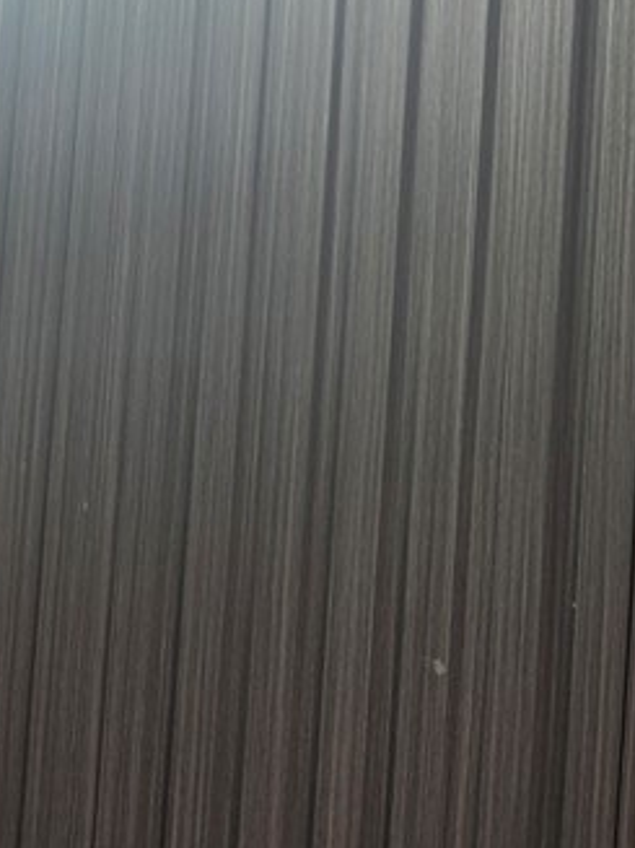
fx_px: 1762
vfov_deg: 22.6
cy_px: -389
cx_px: 3
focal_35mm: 72
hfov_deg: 19.8
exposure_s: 1/120
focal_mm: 5.4
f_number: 1.8
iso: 64
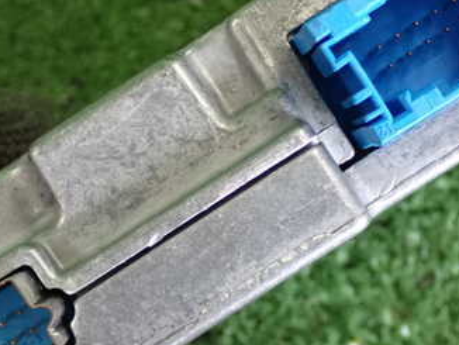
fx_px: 1221
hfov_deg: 21.3
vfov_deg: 16.1
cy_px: 169
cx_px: 227
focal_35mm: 92
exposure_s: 1/125
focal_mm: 9.01
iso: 1250
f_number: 3.2
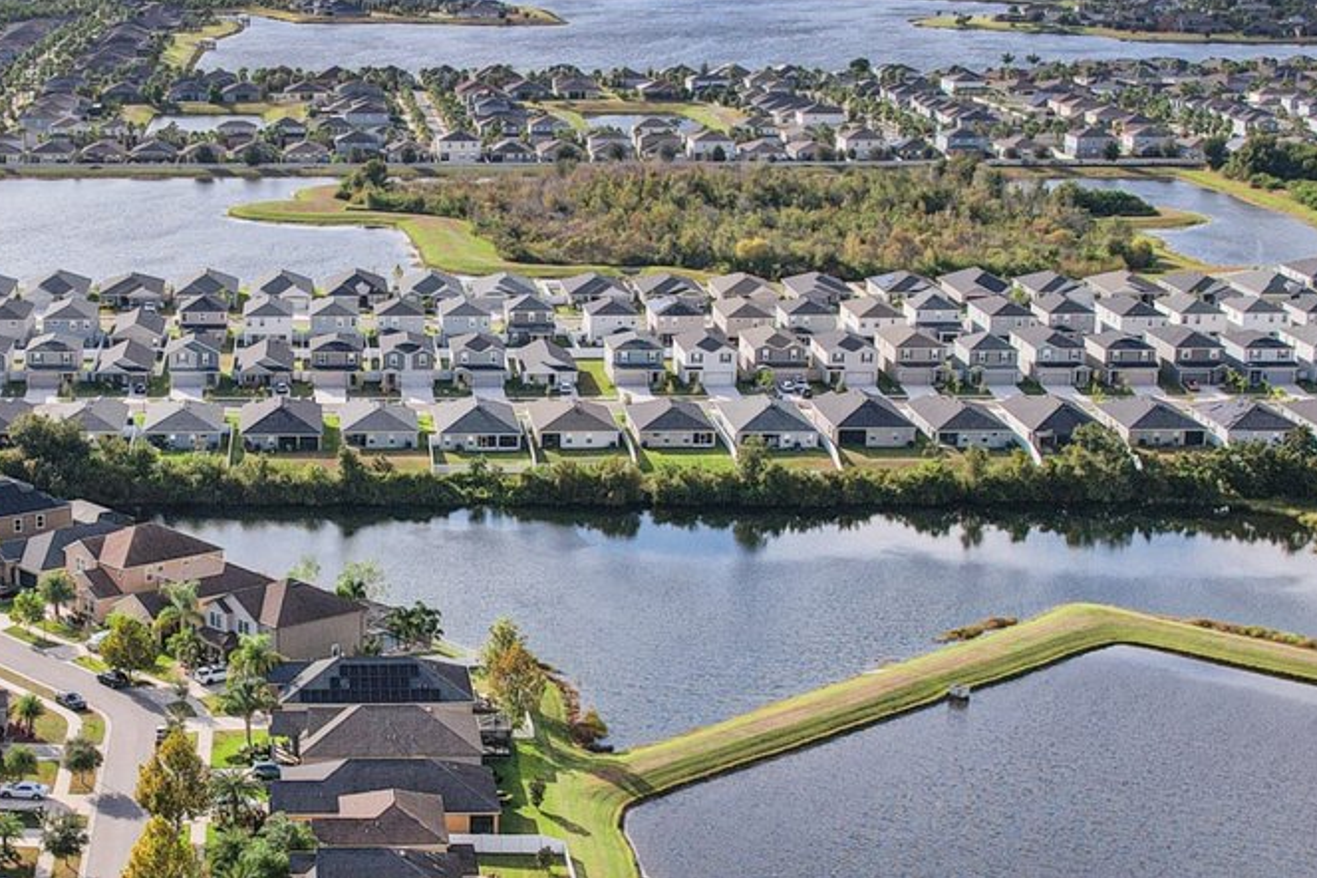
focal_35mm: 68
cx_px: 354
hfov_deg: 29.3
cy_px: 551
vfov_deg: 20.0
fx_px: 2487
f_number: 2.8
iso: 100
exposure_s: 1/2500
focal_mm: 8.4
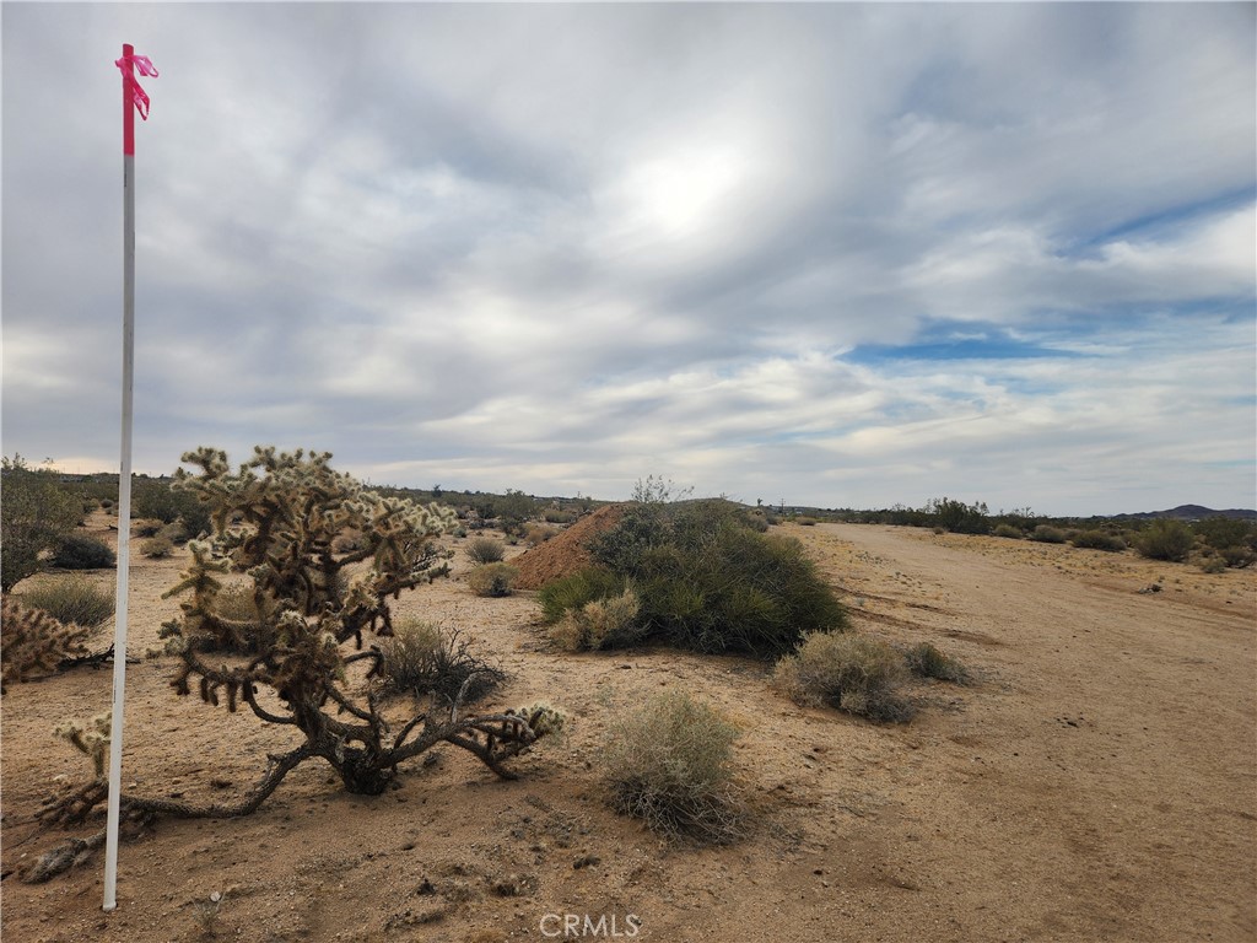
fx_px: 835
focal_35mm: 23
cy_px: 472
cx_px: 628
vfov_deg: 58.9
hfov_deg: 73.9
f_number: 1.8
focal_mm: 5.4
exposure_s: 1/984
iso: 20
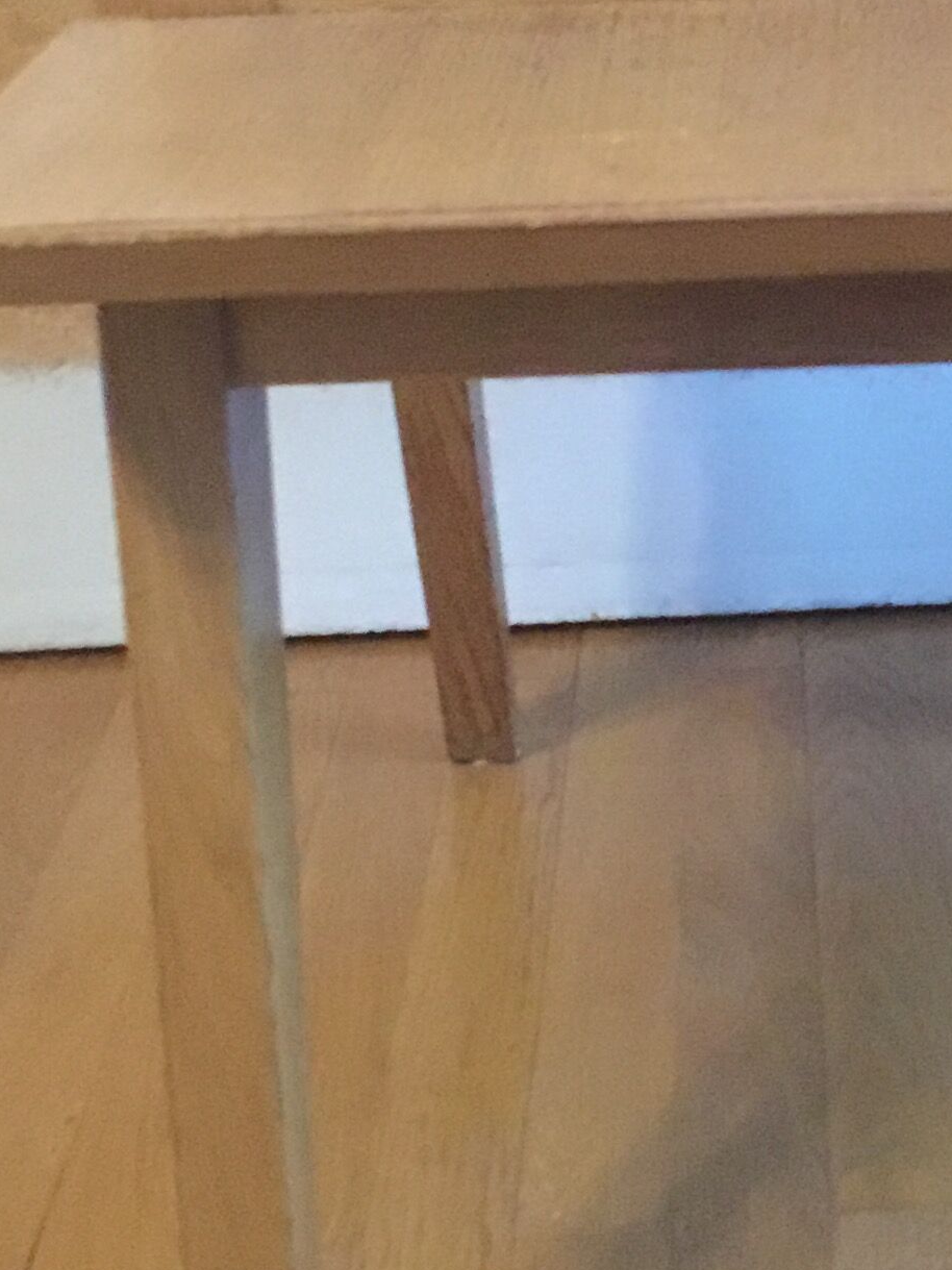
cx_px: 821
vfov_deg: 23.4
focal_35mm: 83
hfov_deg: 17.6
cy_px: 392
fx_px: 3044
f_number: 2.4
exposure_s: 1/17
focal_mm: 3.3
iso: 500
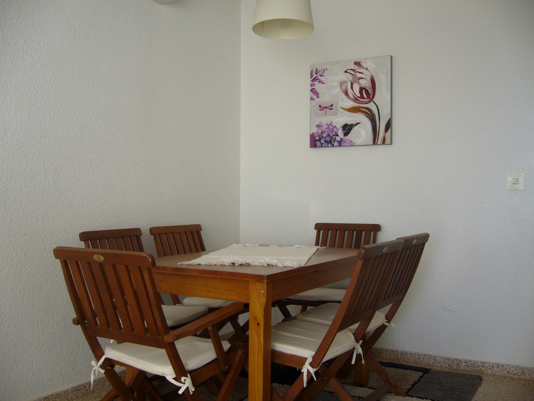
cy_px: 200
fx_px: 540
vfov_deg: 40.7
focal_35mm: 35
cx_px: 267
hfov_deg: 52.6
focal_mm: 5.8
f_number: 2.8
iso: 80
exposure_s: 1/50
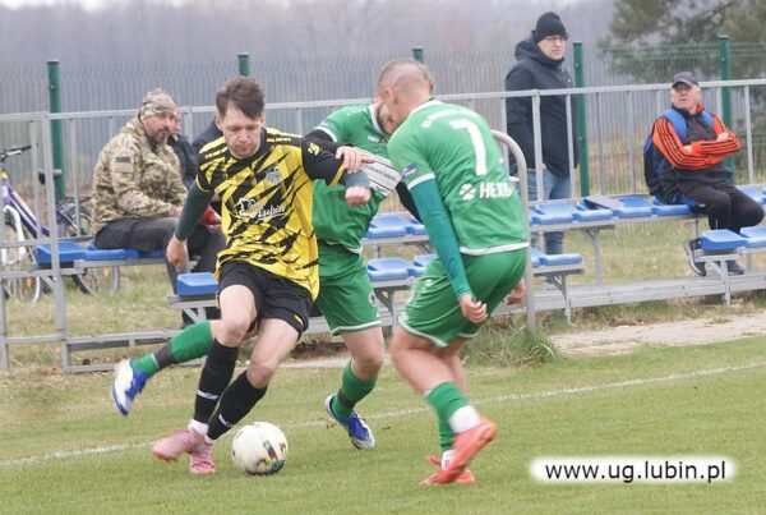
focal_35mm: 195
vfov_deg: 7.1
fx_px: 4158
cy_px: 258
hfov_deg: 10.5
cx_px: 383
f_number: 5.6
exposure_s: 1/250
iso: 200
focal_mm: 130
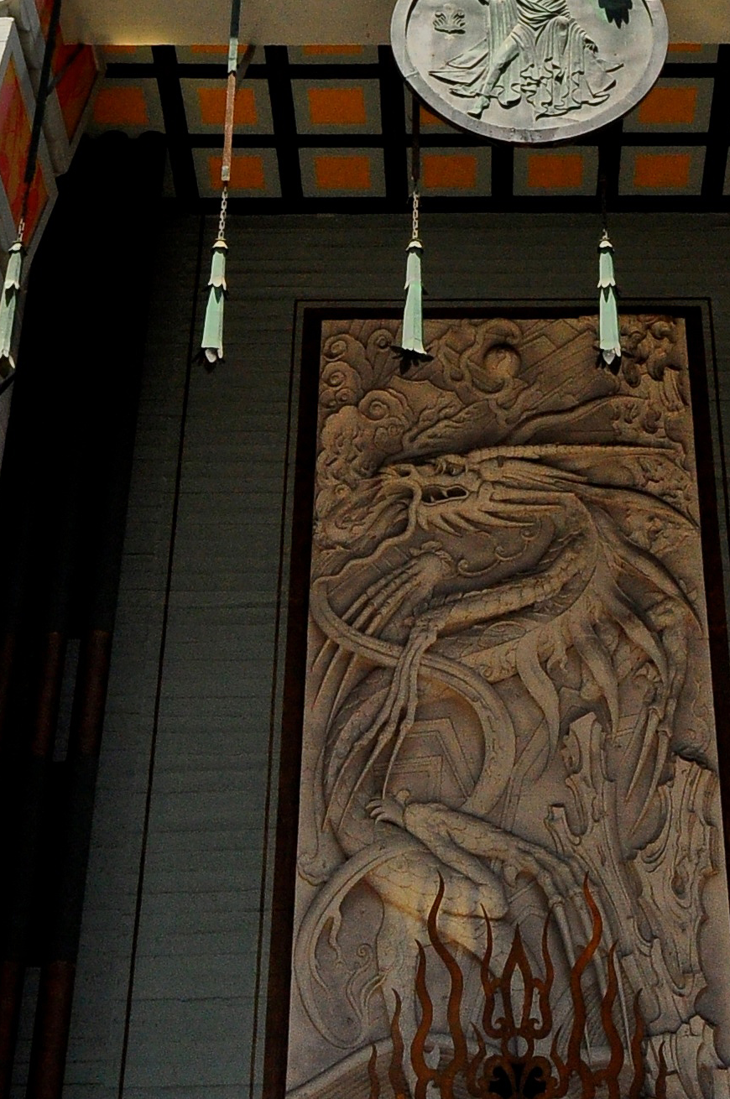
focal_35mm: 74
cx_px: 472
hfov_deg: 18.4
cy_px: 26
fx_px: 2246
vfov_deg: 26.2
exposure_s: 1/500
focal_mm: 15
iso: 640
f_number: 11
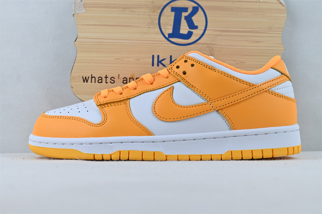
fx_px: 443
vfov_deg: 27.3
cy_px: 107
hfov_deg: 40.0
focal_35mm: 50
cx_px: 161
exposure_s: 1/80
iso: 100
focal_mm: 33
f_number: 5
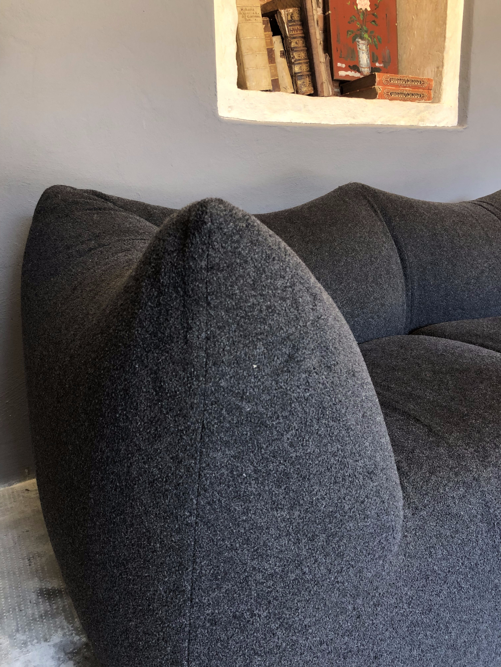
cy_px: 334
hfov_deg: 49.7
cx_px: 250
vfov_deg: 63.4
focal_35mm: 28
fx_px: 540
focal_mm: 4
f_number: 1.8
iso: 40
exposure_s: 1/33
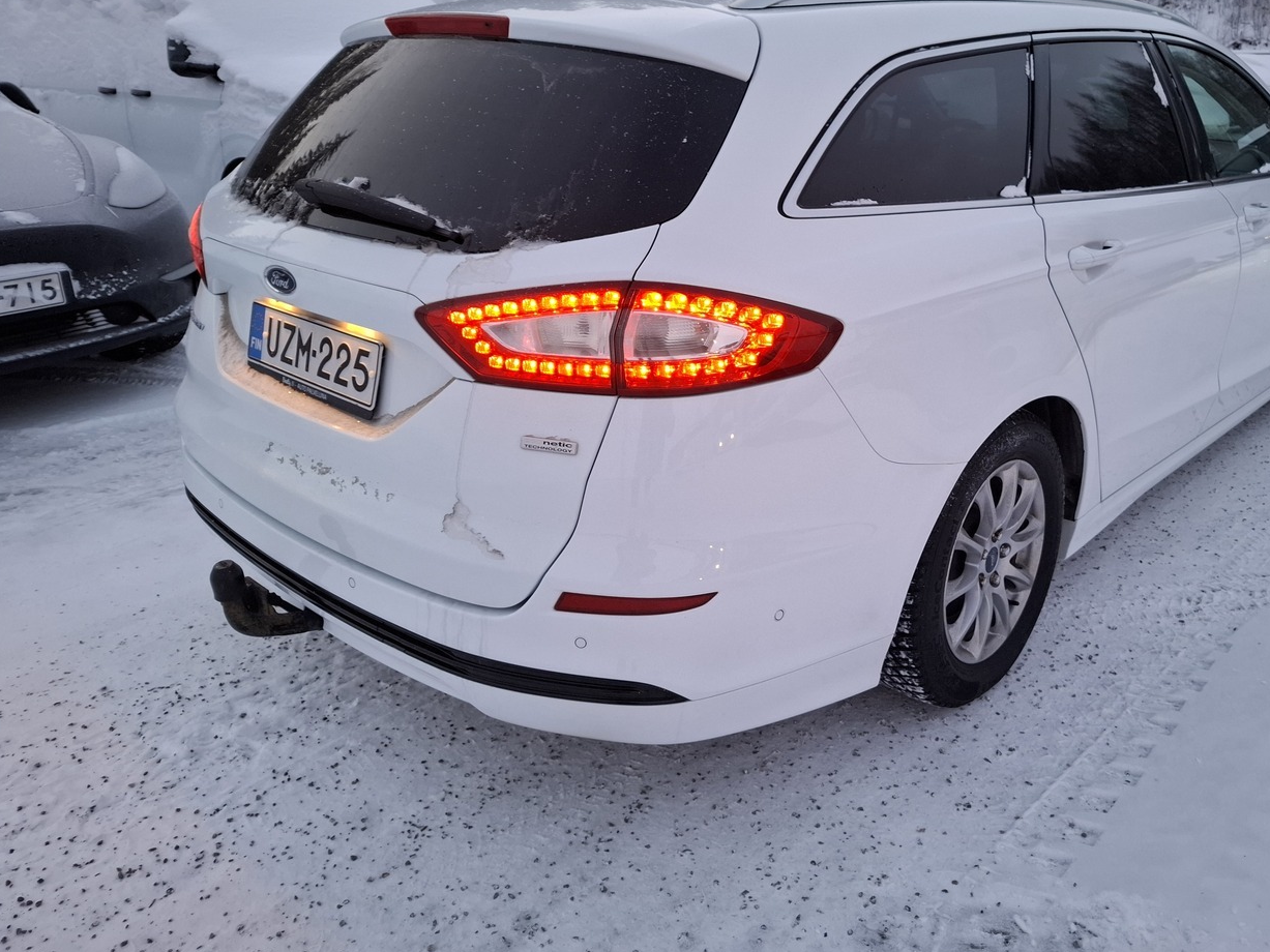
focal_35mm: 27
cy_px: 413
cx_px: 742
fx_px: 990
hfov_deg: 64.9
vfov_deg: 51.2
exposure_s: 1/50
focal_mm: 5.54
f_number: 1.8
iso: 200
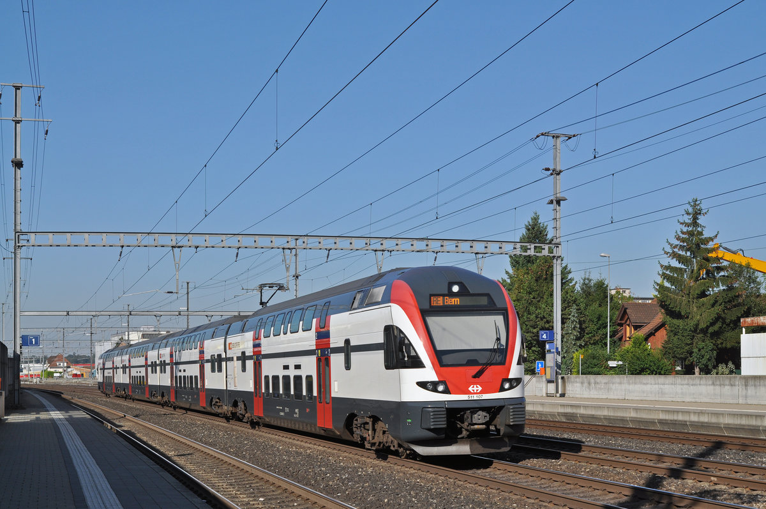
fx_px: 1148
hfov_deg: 36.9
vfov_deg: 25.0
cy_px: 254
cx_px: 383
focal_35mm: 54
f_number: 8
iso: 200
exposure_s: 1/1000
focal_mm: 36
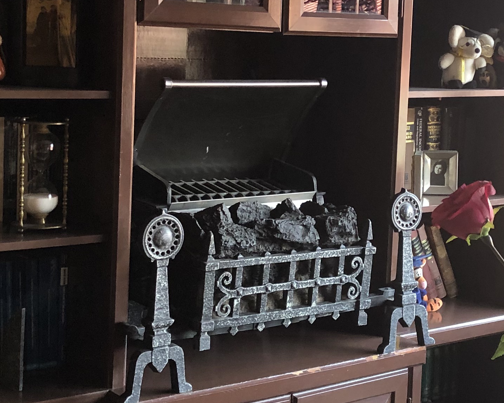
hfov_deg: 24.4
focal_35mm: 77
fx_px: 1149
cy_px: 140
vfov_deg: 19.9
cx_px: 394
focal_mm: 3.99
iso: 40
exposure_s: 1/15
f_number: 1.8
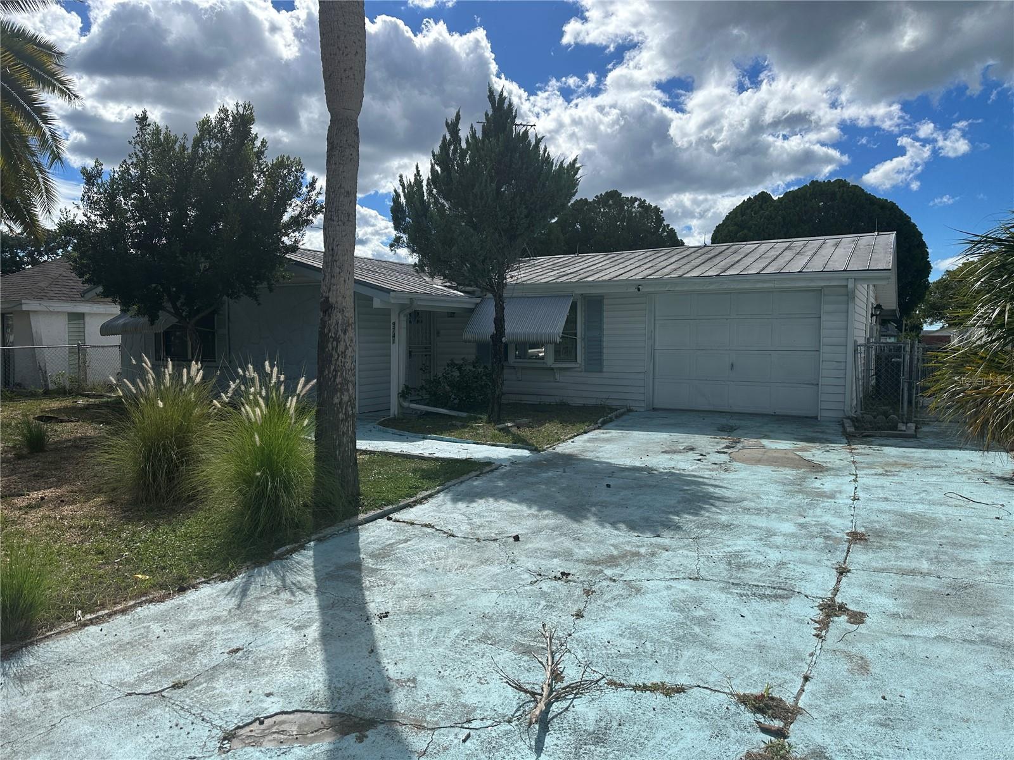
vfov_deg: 56.8
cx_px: 507
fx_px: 703
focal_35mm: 24
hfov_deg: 71.6
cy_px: 380
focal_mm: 6.86
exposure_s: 1/7042
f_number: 1.78
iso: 80
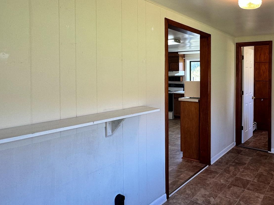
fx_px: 206
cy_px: 78
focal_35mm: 26
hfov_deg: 60.3
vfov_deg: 52.5
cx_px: 230
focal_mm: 2.22
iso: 125
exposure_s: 1/120
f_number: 2.2
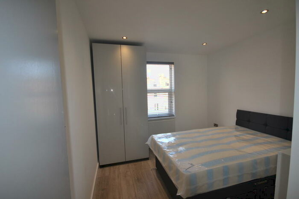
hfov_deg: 100.4
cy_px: 100
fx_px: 125
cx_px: 150
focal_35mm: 15
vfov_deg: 77.4
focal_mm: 10
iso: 320
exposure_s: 1/125
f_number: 4
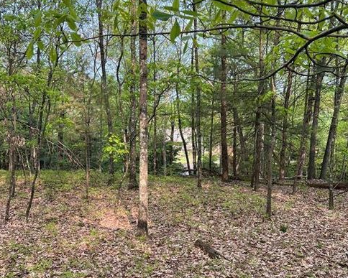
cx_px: 175
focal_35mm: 35
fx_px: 360
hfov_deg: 51.5
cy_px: 185
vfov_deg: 41.7
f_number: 1.5
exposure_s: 1/452
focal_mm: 5.7
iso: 50
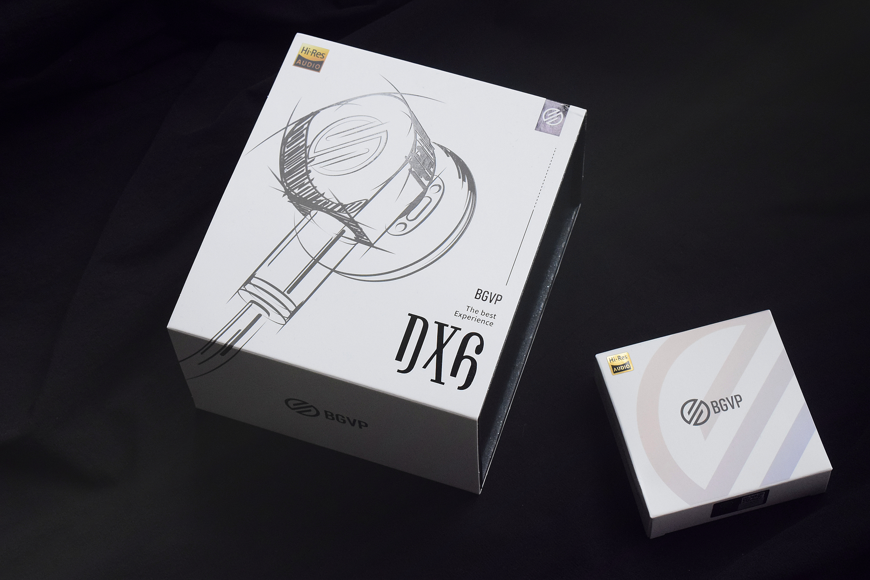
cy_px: 290
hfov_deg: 27.0
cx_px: 435
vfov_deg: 18.2
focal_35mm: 75
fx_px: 1812
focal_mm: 50
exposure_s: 1/400
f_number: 10
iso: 3200
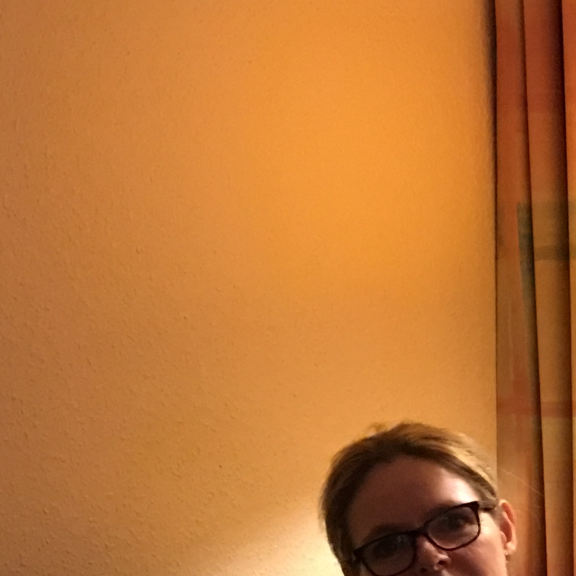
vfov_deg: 15.6
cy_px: 708
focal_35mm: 107
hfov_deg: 14.7
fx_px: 2014
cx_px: 954
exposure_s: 1/8
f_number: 2.2
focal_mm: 4.15
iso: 160
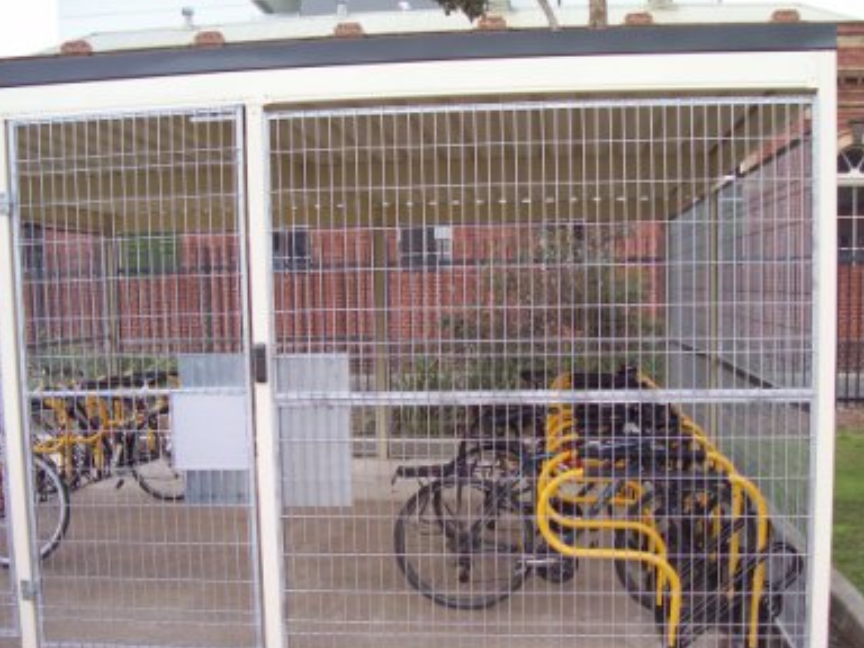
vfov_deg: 34.3
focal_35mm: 42
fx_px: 1048
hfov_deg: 44.7
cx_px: 369
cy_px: 362
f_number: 2.7
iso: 80
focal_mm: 6
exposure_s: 1/180
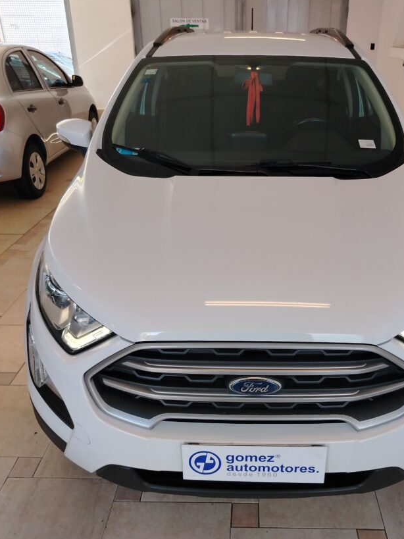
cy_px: 270
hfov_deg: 46.5
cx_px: 245
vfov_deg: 60.0
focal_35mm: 30
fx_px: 467
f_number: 1.75
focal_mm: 5.25
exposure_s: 1/100
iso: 338
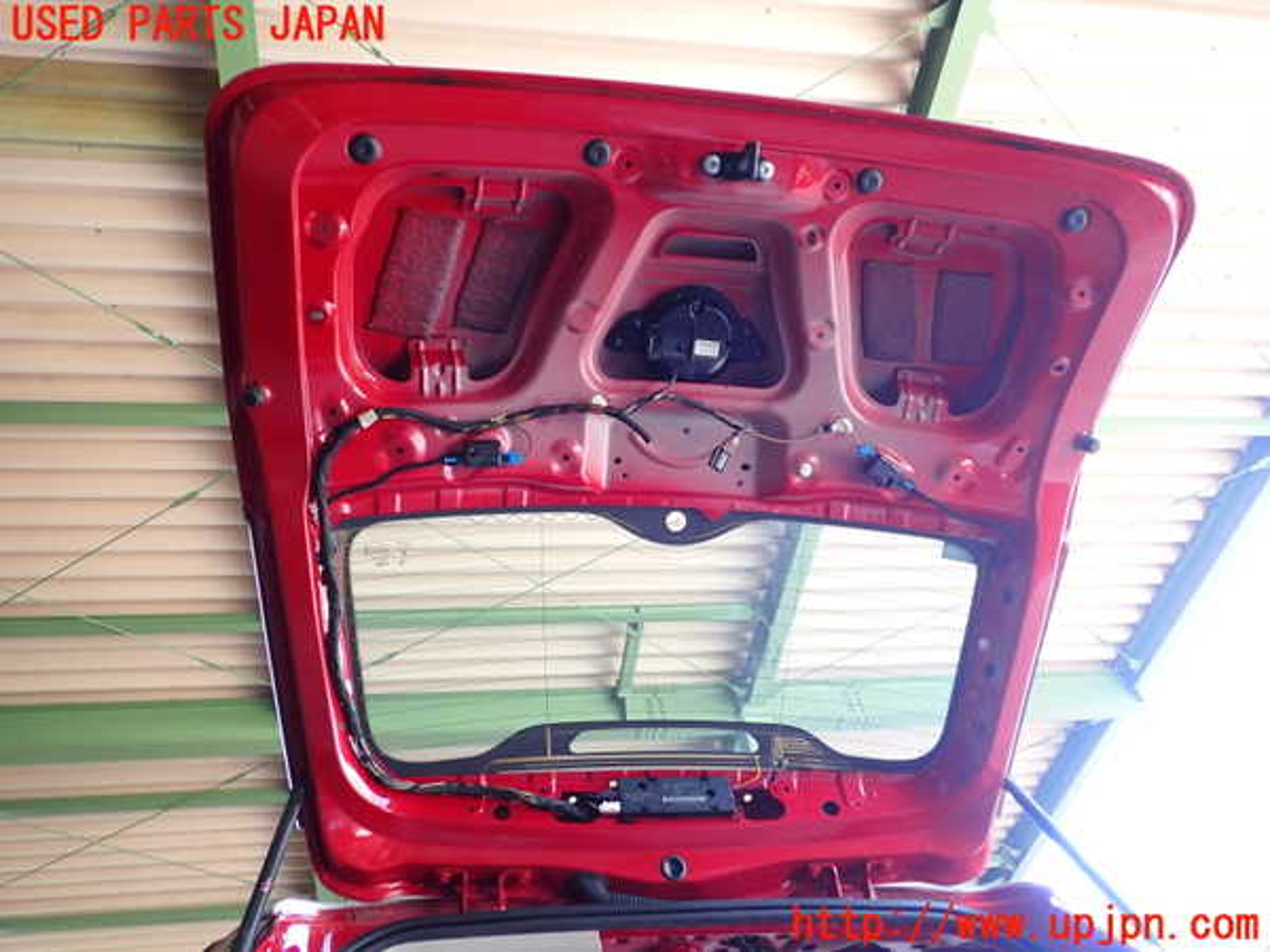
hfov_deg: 60.0
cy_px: 476
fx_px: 1101
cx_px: 635
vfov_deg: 46.8
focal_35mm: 30
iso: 200
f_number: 2.3
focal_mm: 5.4
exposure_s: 1/40
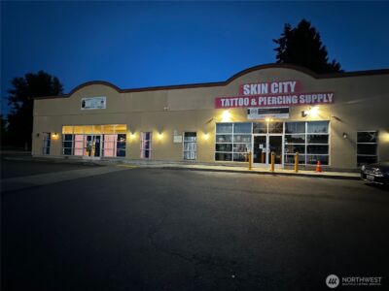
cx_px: 194
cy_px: 146
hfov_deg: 102.1
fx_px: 157
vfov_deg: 85.7
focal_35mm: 14
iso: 800
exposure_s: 1/40
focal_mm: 2.22
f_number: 2.2
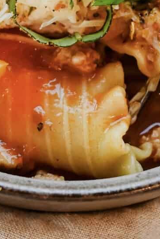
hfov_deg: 9.3
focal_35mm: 148
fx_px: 986
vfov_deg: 13.6
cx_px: 64
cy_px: -17
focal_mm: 30
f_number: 4.5
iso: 400
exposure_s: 1/80
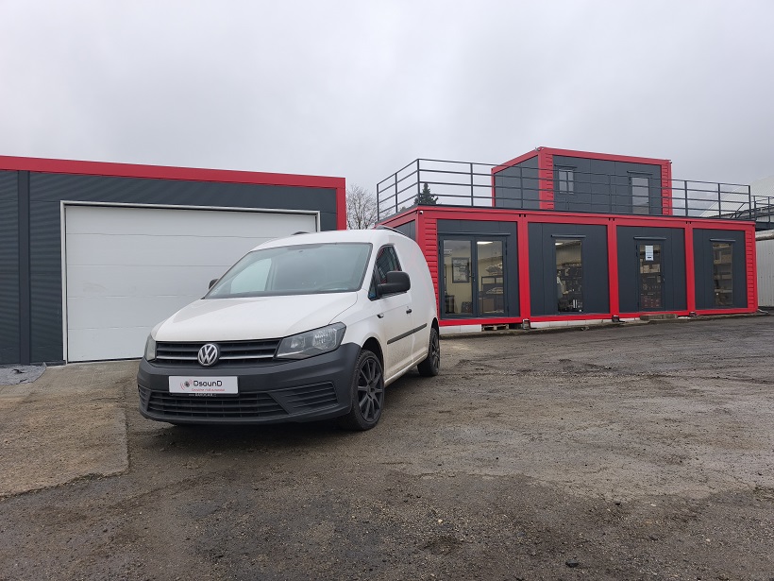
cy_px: 290
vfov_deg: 58.9
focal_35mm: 23
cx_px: 387
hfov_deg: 73.9
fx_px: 514
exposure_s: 1/180
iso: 50
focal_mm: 6.57
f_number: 1.6
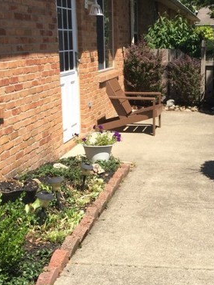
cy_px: 172
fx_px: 495
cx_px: 192
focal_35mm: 60
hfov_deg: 23.7
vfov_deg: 32.1
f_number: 2.2
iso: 32
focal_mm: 4.15
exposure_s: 1/1364
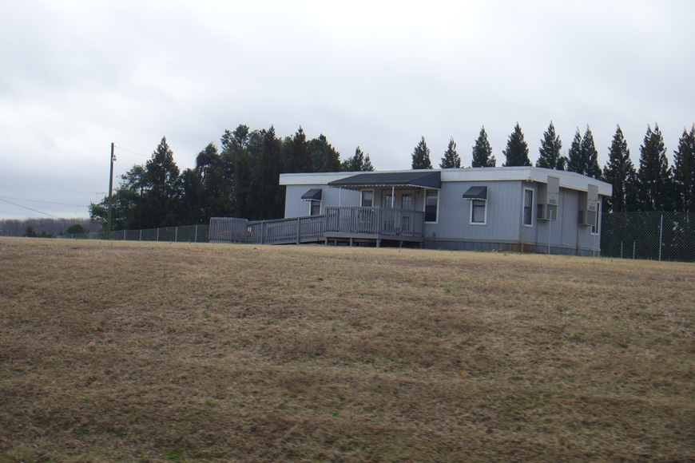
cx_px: 348
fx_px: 869
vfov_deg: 29.9
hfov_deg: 43.6
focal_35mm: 45
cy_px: 232
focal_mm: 17
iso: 160
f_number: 7.1
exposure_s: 1/250
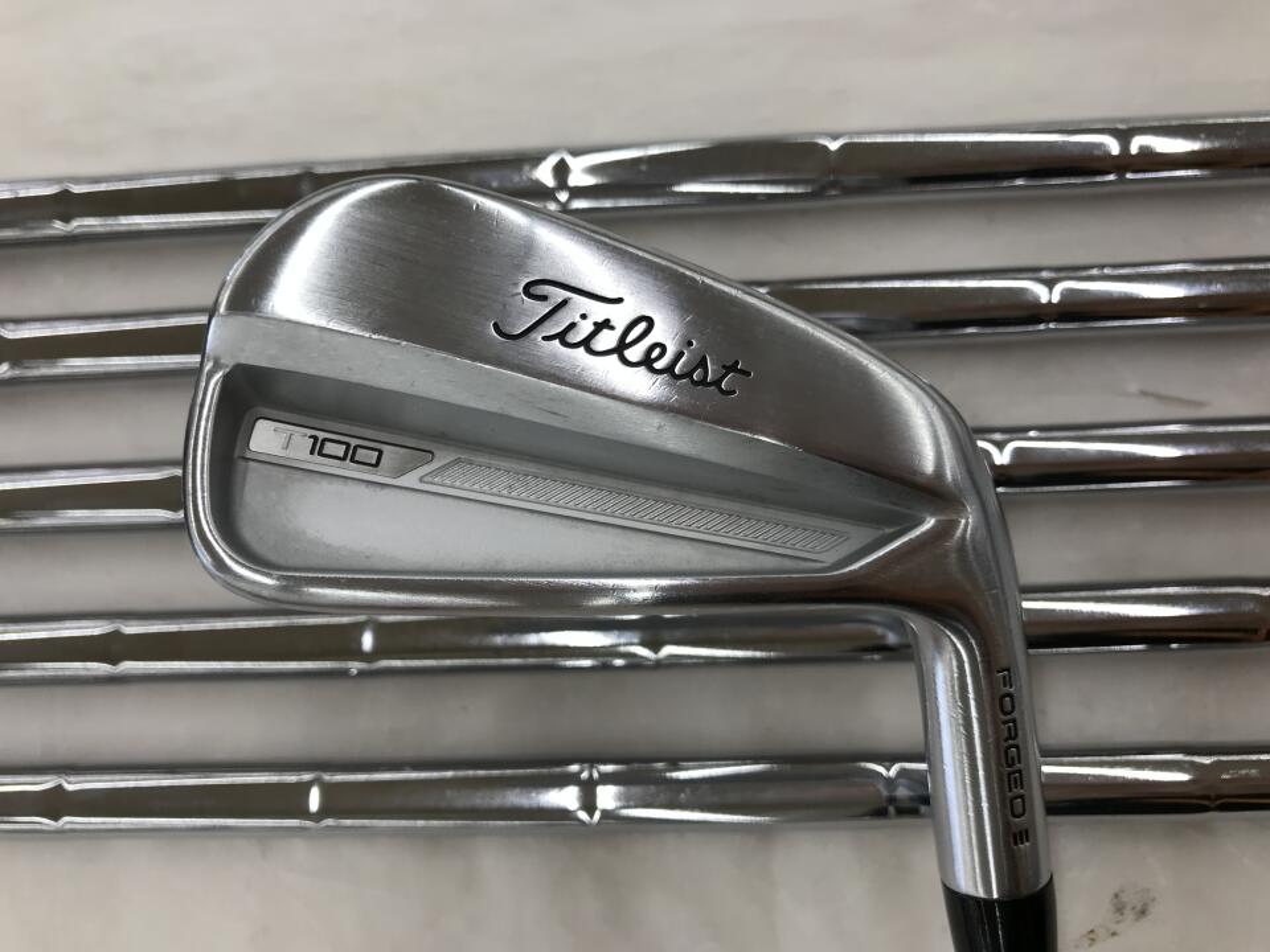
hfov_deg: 63.4
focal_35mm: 28
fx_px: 1027
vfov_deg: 49.7
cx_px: 635
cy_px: 476
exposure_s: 1/120
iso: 25
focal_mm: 3.99
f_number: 1.8
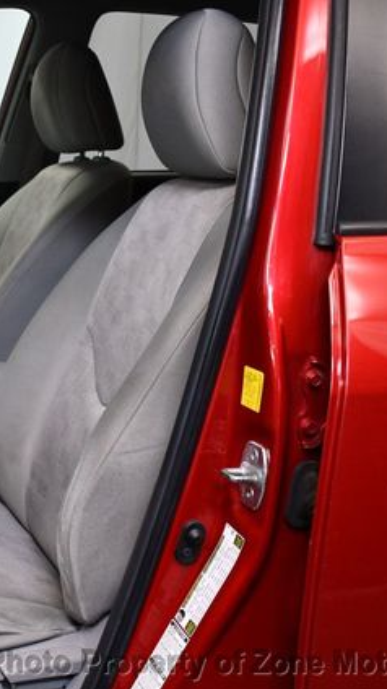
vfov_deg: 36.6
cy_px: 346
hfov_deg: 20.2
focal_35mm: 57
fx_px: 1042
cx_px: -33
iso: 800
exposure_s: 1/125
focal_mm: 18
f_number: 3.5
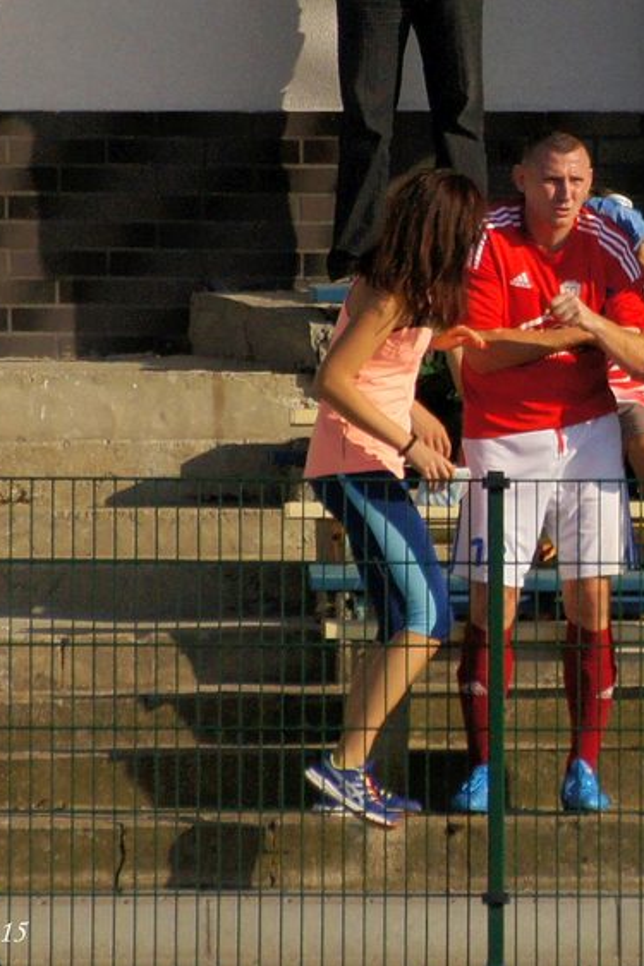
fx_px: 18230
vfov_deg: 3.0
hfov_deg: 2.0
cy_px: 483
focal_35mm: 679
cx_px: 567
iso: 400
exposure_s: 1/4000
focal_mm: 300
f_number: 5.6
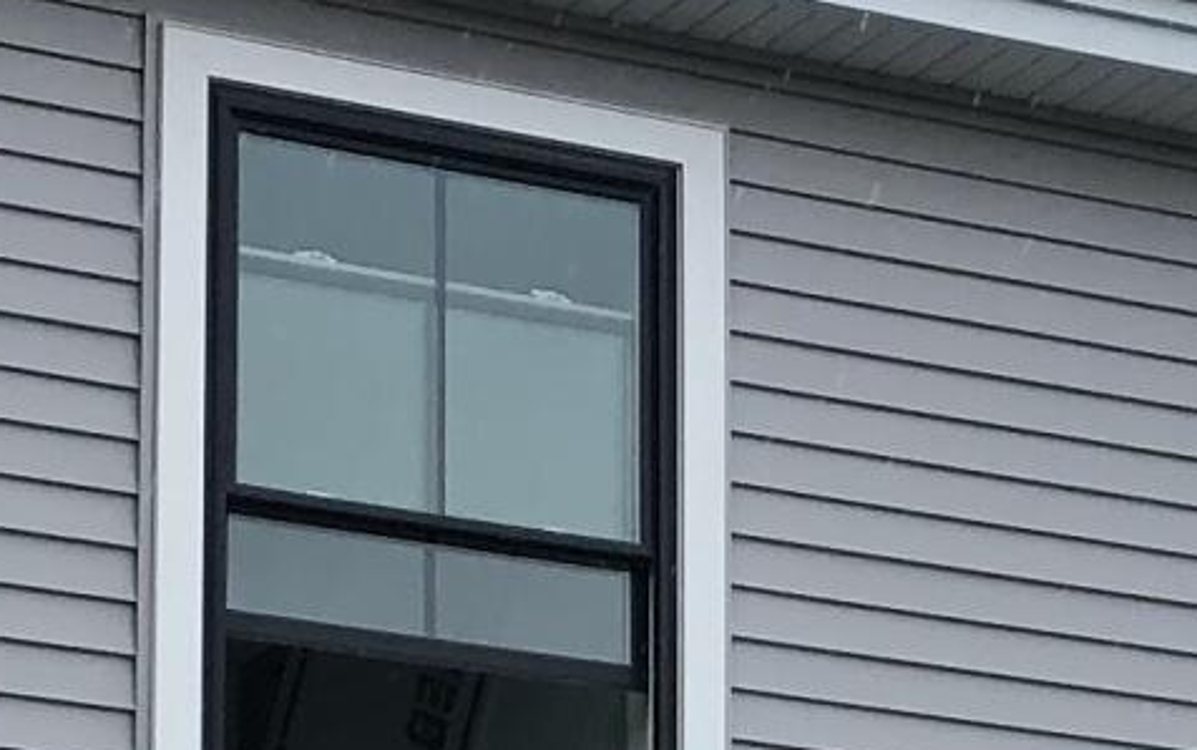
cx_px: 840
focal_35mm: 187
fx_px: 6103
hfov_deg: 11.2
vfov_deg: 6.9
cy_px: 1238
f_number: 1.8
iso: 20
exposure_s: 1/558
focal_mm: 3.99
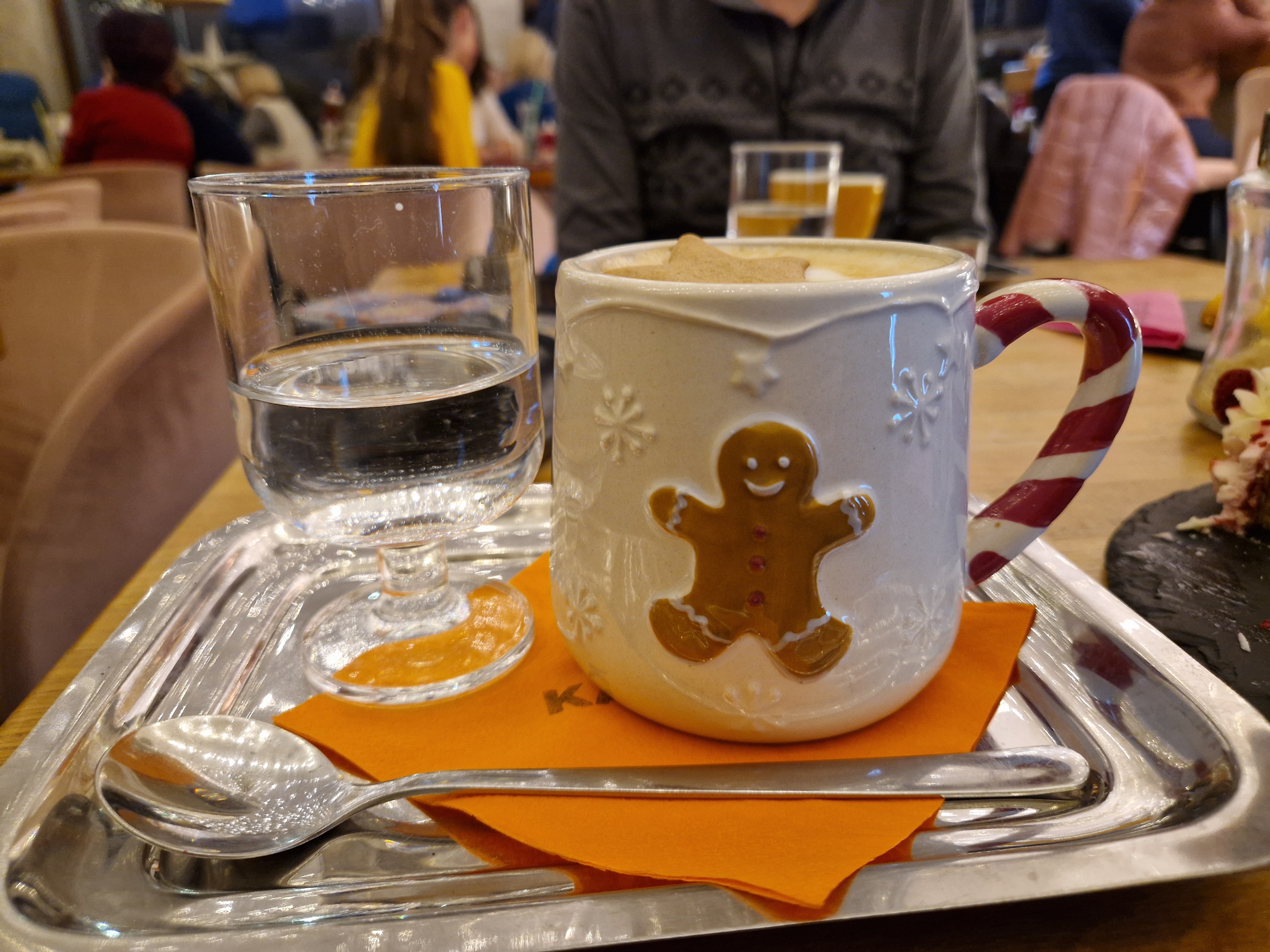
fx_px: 844
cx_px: 635
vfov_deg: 58.9
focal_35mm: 23
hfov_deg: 73.9
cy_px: 476
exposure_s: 1/33
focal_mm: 5.4
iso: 640
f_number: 1.8
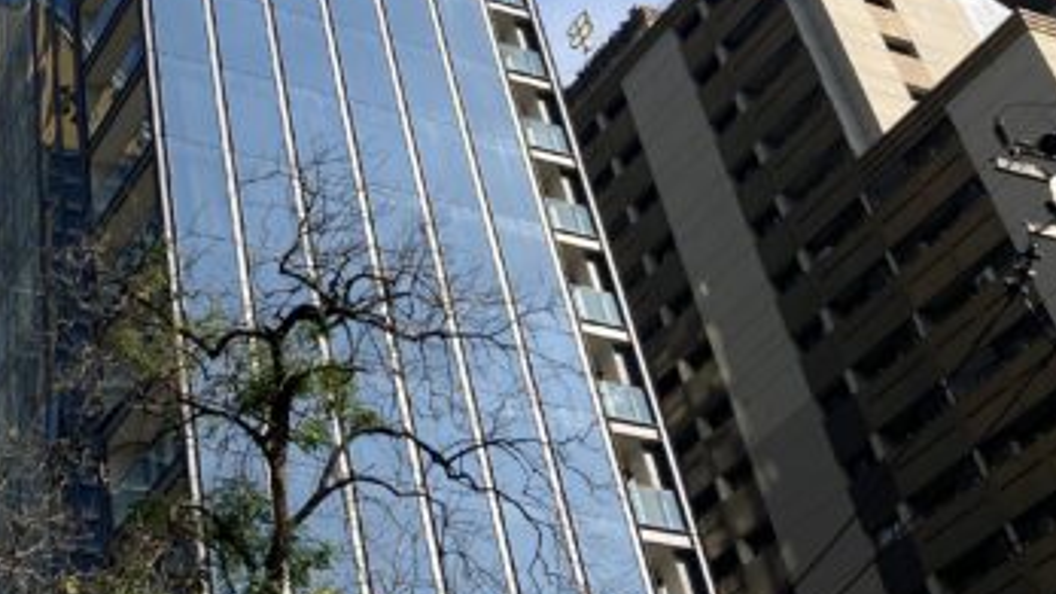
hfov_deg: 31.5
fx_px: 1792
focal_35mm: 64
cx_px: 140
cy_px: 6
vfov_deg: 18.3
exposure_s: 1/1946
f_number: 1.8
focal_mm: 3.99
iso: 32
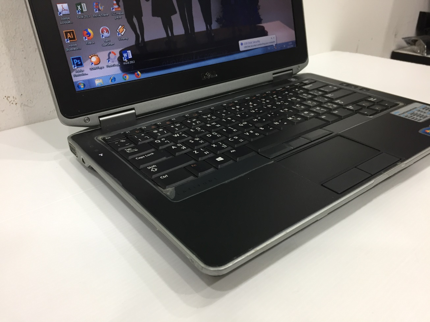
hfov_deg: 61.7
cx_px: 215
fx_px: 360
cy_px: 161
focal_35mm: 29
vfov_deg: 48.2
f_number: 2.2
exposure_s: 1/33
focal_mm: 4.15
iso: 100
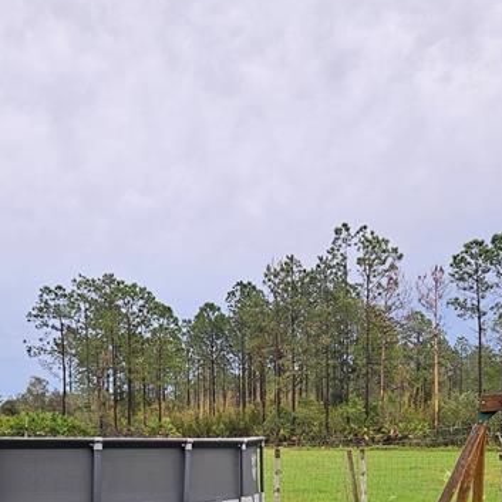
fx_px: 968
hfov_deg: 29.1
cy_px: 481
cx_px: 262
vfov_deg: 27.7
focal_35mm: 59
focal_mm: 5.4
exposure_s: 1/120
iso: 25
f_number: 1.8
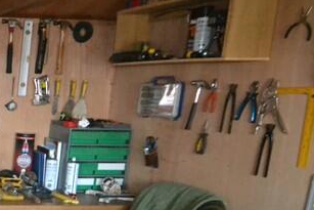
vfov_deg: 26.4
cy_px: 176
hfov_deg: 31.3
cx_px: -88
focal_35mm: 50
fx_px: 436
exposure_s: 1/60
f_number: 3.5
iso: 3200
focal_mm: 10
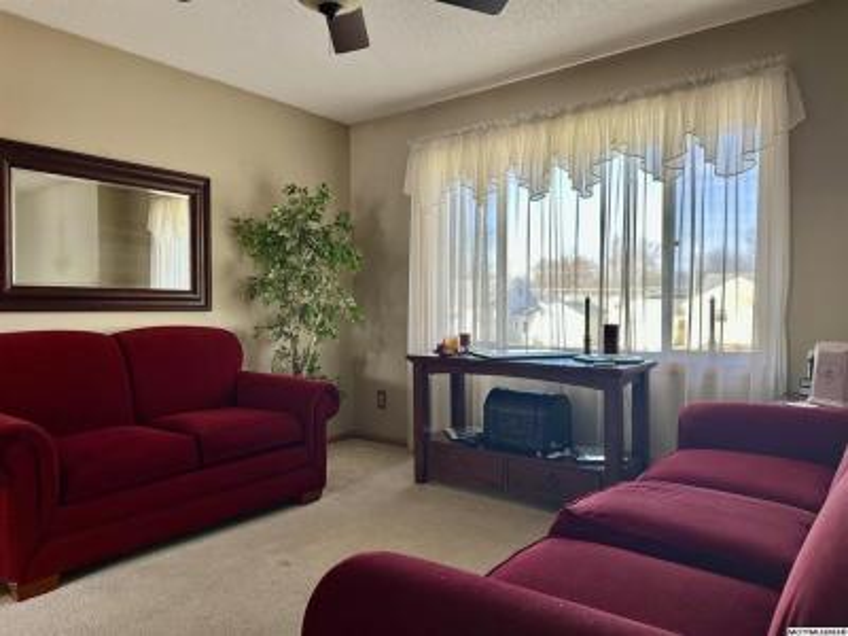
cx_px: 424
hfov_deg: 71.6
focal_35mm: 24
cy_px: 318
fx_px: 588
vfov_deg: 56.8
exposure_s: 1/121
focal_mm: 6.86
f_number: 1.78
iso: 64
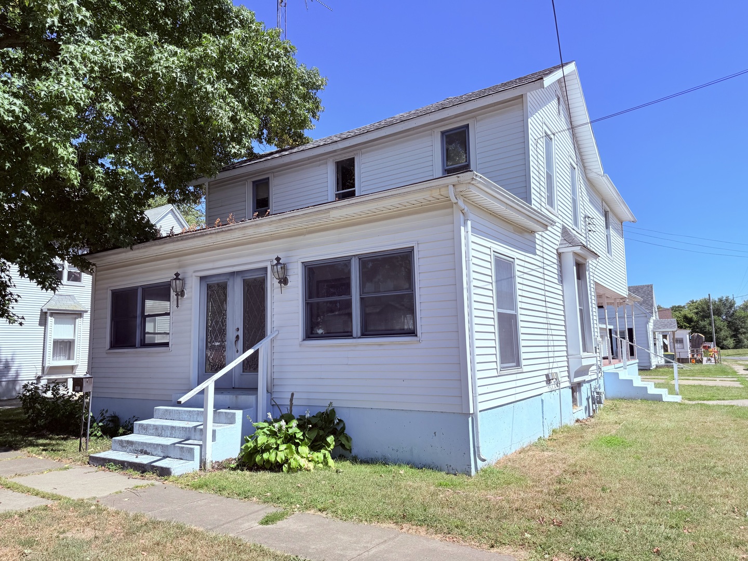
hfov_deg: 71.6
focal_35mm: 24
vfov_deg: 56.8
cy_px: 280
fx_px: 519
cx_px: 374
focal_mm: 6.76
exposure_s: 1/5319
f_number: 1.78
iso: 80
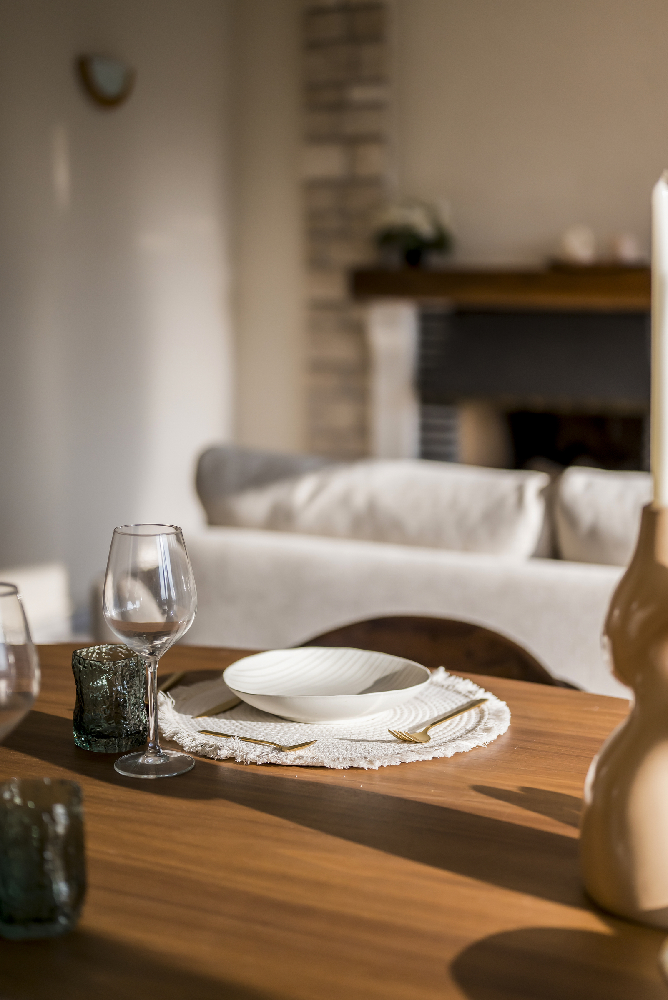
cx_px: 334
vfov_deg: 39.6
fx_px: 1390
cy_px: 500
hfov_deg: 27.0
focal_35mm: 50
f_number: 1.8
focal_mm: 50
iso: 250
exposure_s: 1/8000
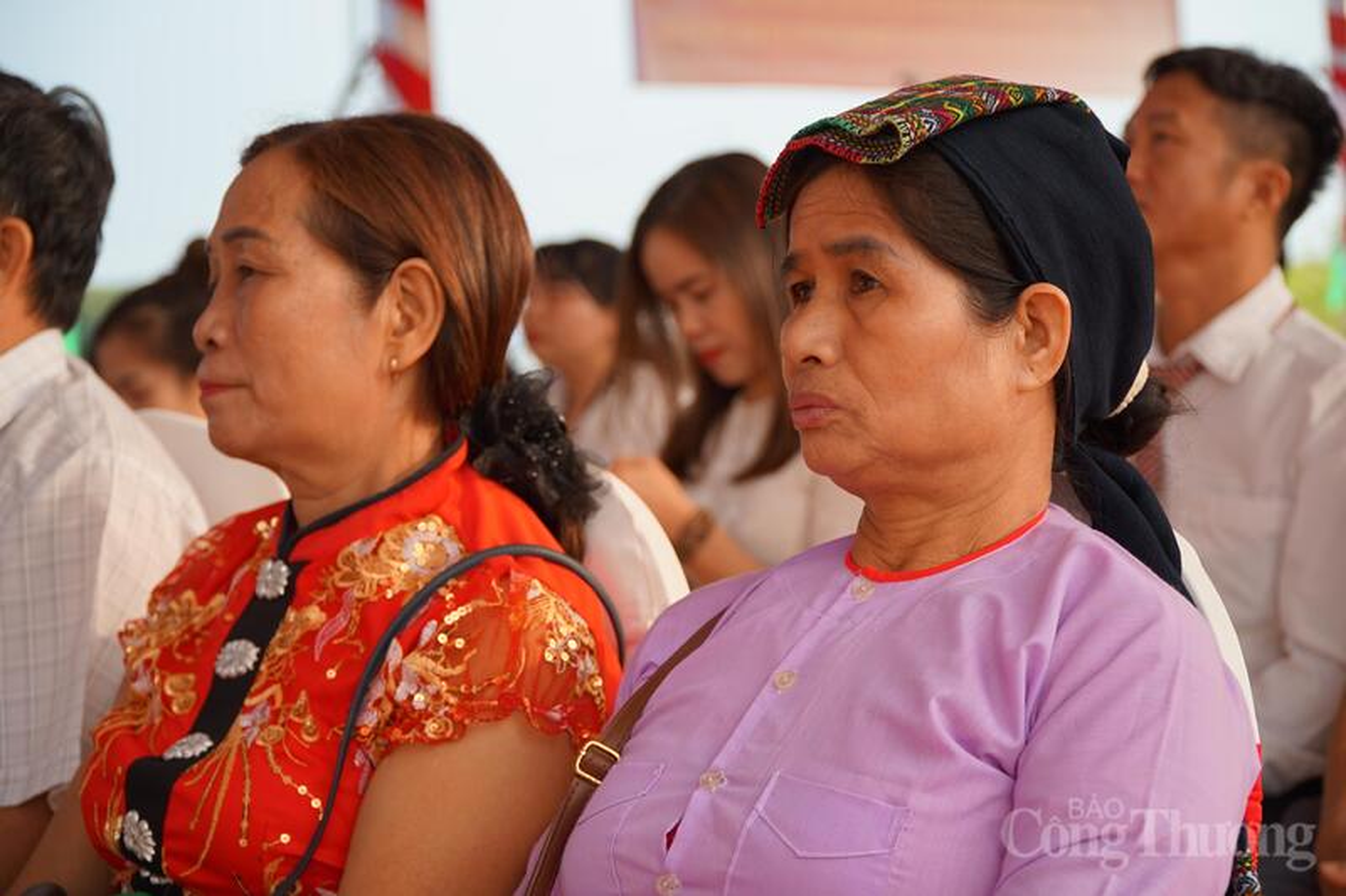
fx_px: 3028
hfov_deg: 25.1
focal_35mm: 81
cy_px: 448
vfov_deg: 16.8
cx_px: 673
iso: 100
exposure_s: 1/200
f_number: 4.5
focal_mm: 54
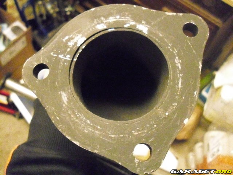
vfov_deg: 40.7
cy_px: 88
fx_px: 236
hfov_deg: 52.6
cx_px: 116
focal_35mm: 35
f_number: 3
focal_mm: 6.3
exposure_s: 1/19
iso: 3200
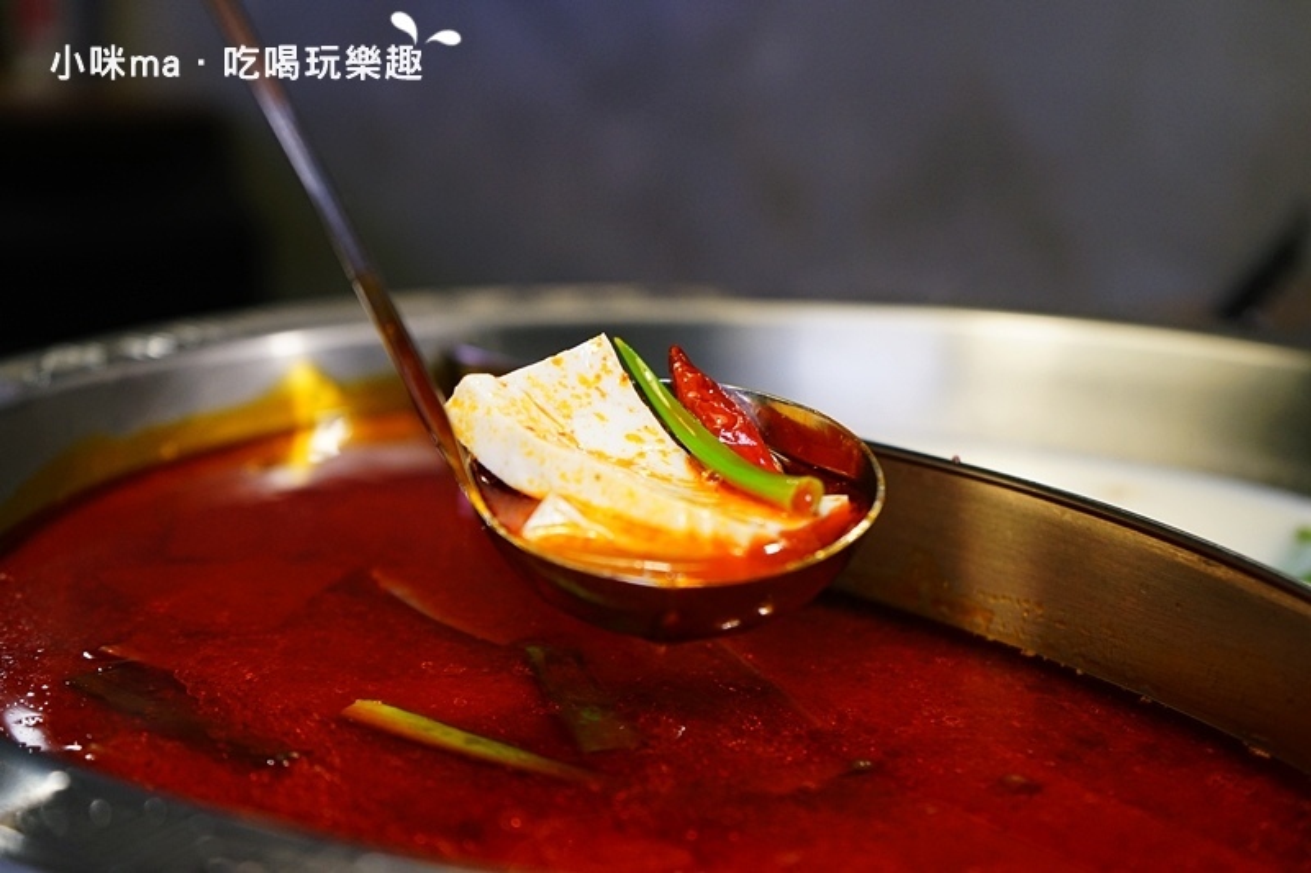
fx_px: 1930
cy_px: 436
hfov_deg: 37.5
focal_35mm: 53
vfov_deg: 25.5
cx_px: 656
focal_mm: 53
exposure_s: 1/60
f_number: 5
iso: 1000
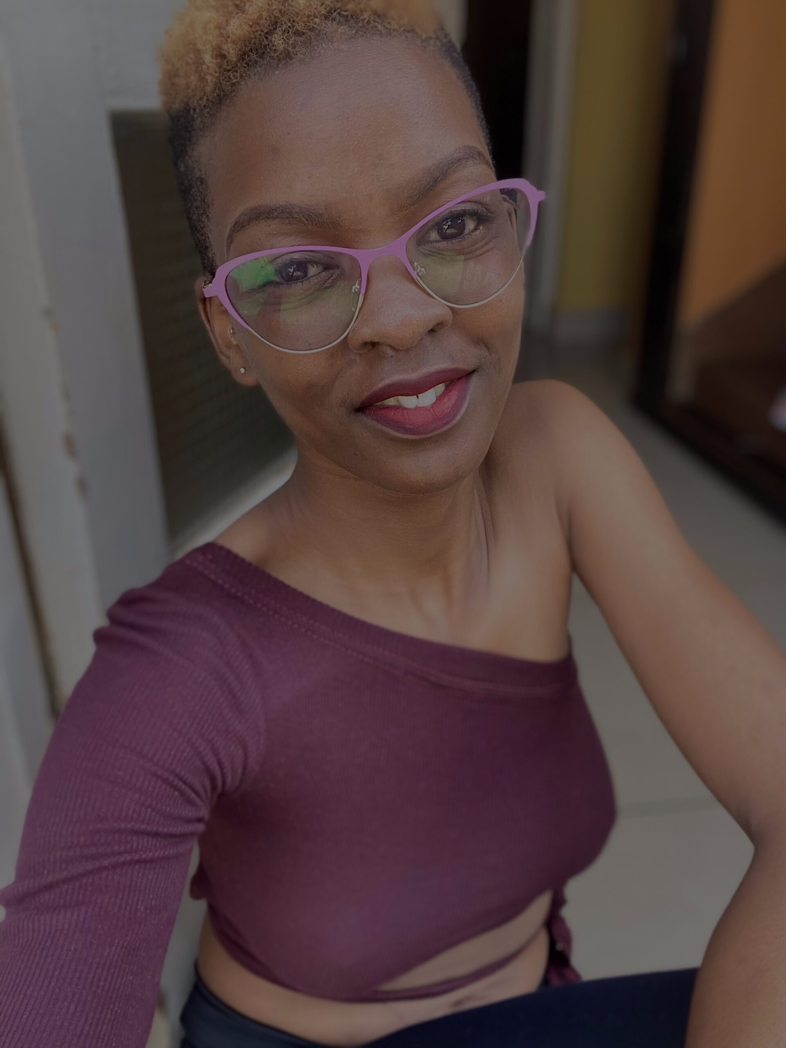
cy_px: 524
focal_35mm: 30
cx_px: 393
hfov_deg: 46.8
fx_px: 908
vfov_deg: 60.0
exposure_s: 1/122
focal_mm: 2.71
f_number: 2.2
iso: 50
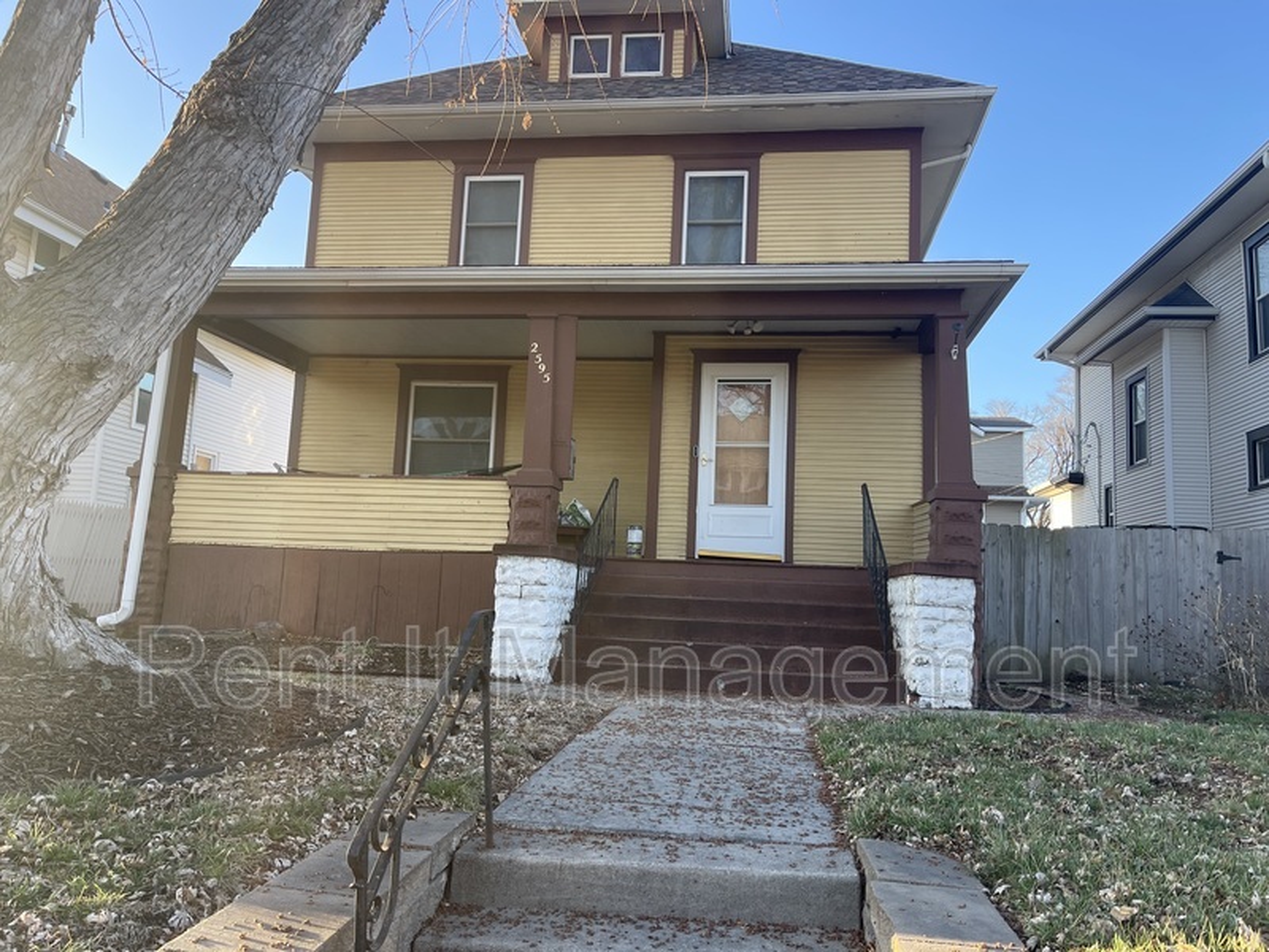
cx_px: 634
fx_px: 916
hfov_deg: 69.4
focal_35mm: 25
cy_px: 476
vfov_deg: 54.9
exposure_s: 1/216
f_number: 1.6
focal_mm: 5.1
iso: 32
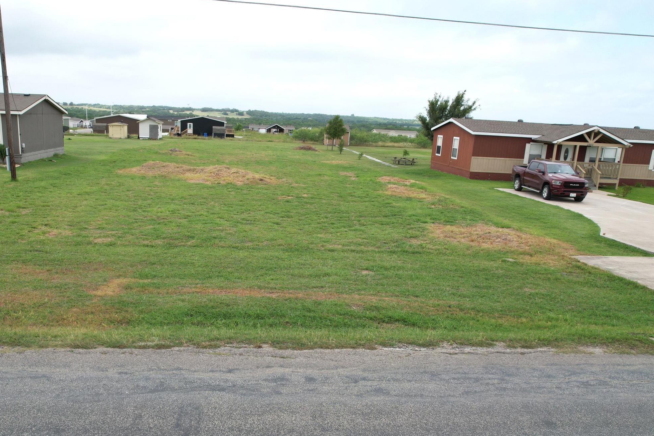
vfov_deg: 55.1
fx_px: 418
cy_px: 227
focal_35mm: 23
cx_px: 313
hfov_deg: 76.1
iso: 130
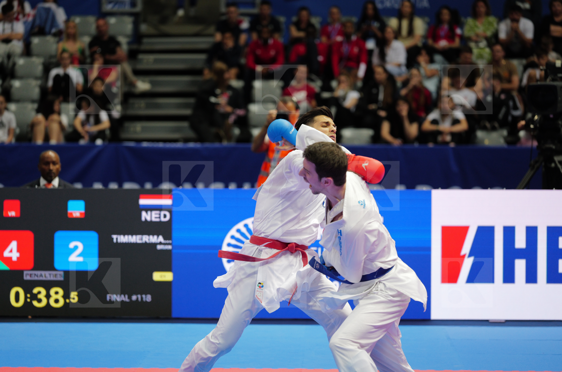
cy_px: 186
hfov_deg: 14.3
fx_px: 2244
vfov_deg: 9.5
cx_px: 281
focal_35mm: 144
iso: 2000
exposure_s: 1/1000
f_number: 2.8
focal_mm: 144
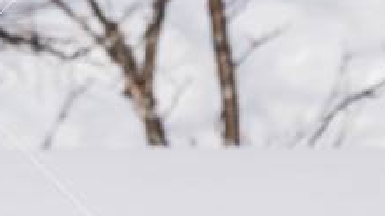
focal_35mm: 488
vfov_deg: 2.5
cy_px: -227
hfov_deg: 4.4
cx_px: 578
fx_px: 4979
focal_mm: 38
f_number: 5
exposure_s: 1/640
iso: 200
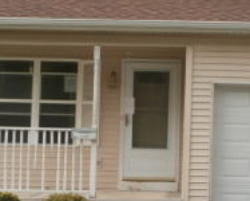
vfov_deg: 12.1
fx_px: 941
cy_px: 52
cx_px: 245
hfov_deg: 14.9
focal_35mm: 127
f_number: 3.9
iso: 100
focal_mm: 6.67
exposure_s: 1/400
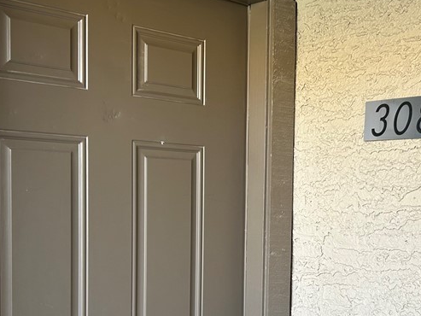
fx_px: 657
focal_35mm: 54
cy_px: 235
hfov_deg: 35.3
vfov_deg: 26.7
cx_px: 265
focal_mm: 5.7
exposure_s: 1/121
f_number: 1.5
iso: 64
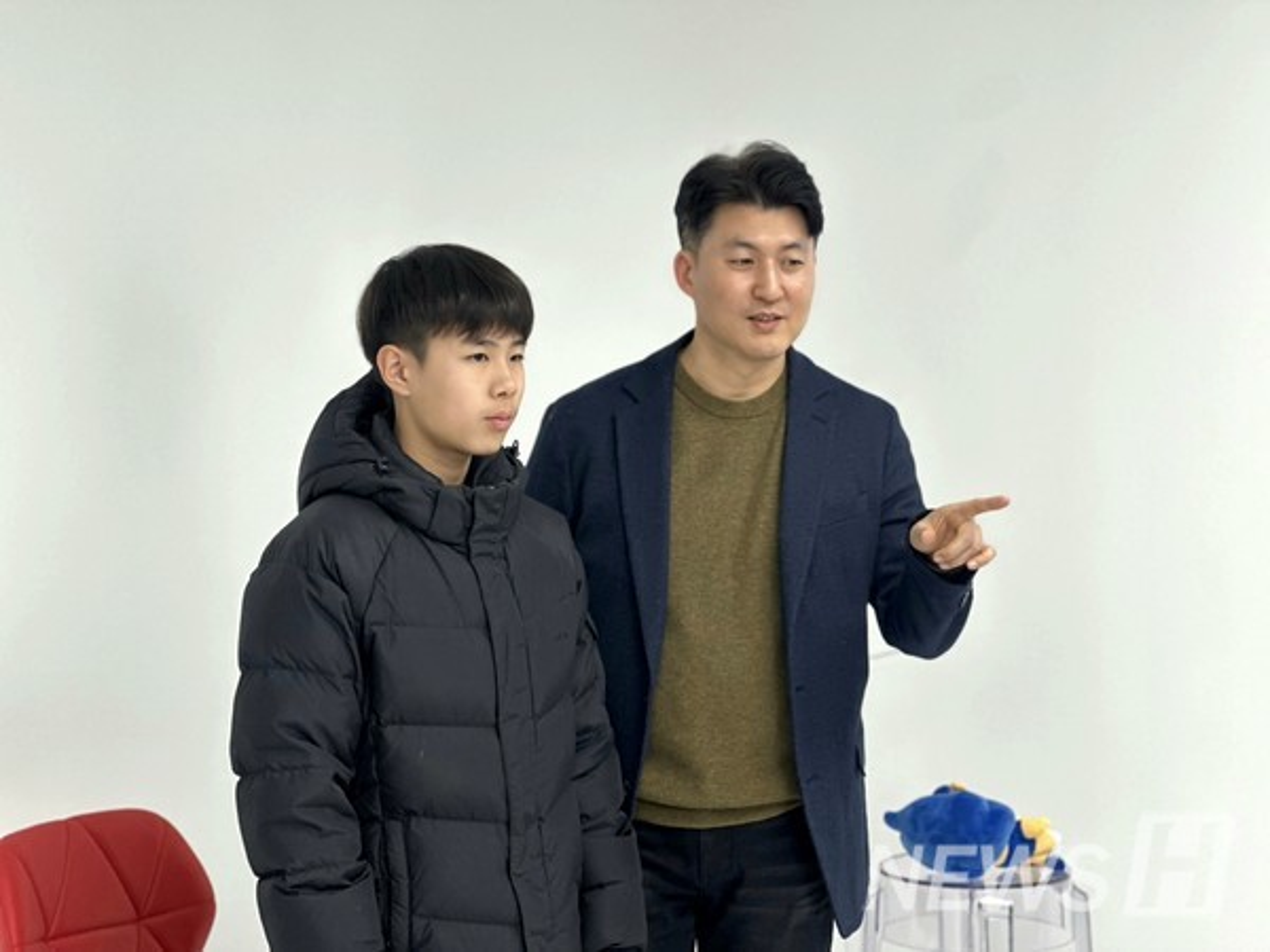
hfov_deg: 25.3
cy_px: 476
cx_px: 635
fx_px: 2825
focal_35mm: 77
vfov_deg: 19.1
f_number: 2.8
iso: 125
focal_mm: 9
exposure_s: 1/120
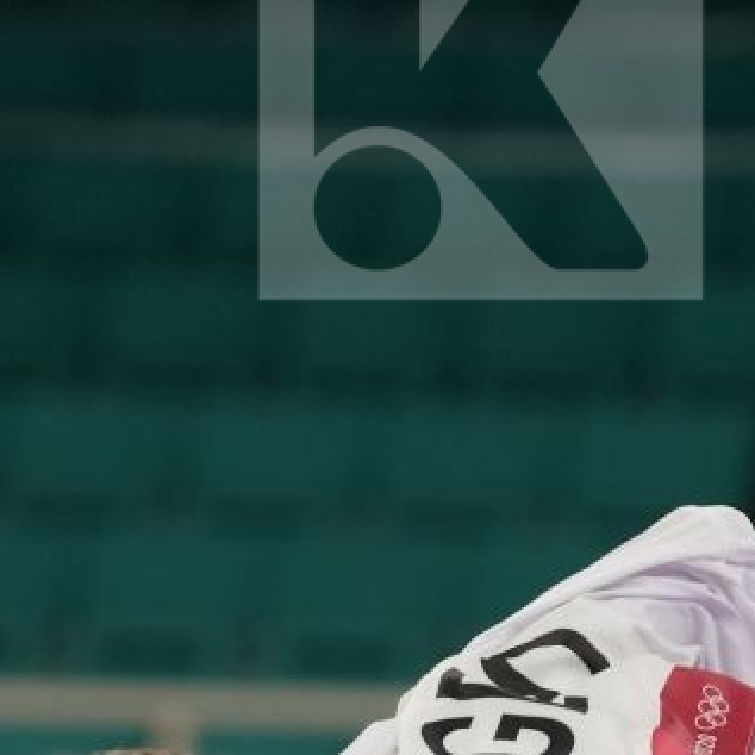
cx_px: 481
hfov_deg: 2.4
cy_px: 926
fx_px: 17989
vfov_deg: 2.4
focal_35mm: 729
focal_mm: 151
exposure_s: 1/1000
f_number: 2.8
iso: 640
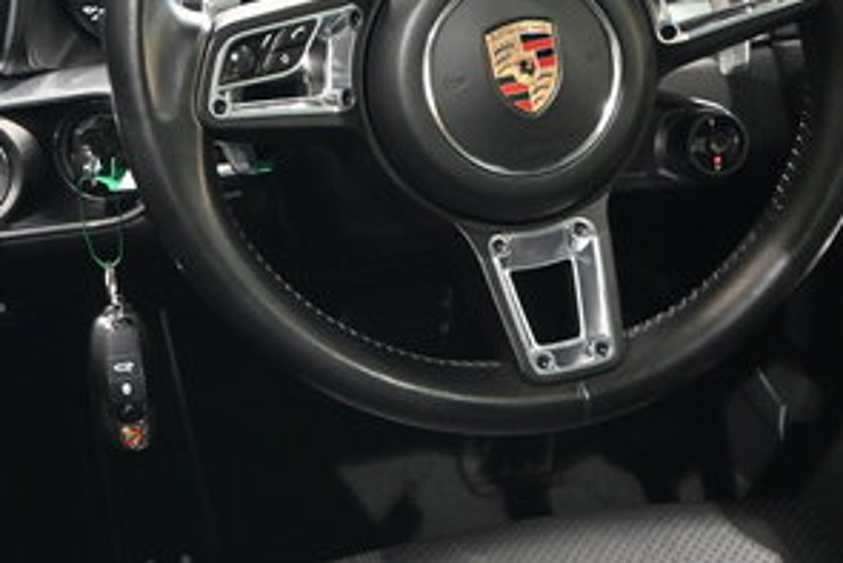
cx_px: 243
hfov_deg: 30.0
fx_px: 1553
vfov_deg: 20.5
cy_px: 314
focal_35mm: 66
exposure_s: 1/60
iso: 3600
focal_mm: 17
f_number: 3.5
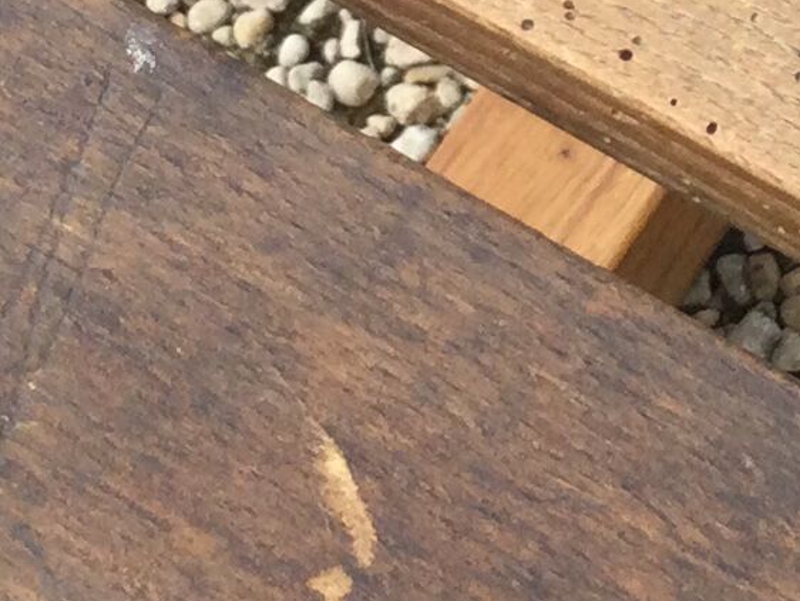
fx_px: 4162
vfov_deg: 8.2
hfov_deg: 10.8
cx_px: 934
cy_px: -154
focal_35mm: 180
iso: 25
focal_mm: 3.3
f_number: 2.4
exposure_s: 1/747
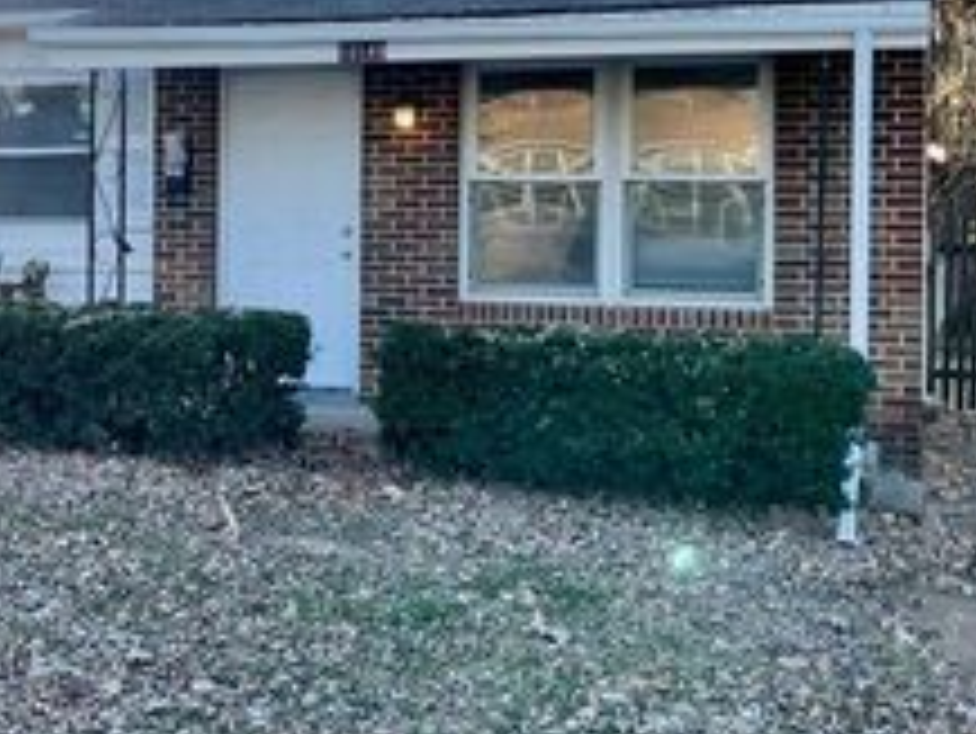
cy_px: 223
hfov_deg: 31.5
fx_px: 1693
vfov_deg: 24.3
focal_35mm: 60
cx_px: 216
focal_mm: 5.1
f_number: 1.6
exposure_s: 1/433
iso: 32
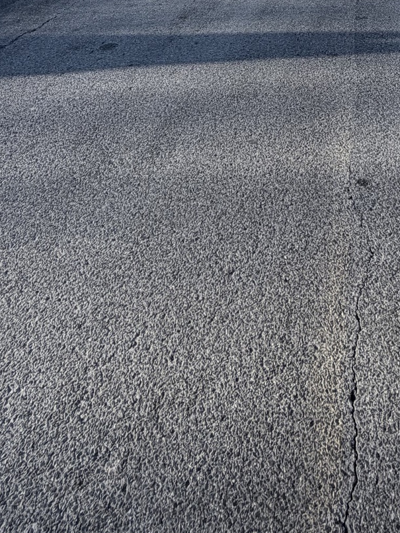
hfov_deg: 35.3
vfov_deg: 35.2
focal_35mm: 40
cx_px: 294
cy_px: -130
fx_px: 616
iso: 40
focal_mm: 2.22
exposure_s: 1/770
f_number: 2.2
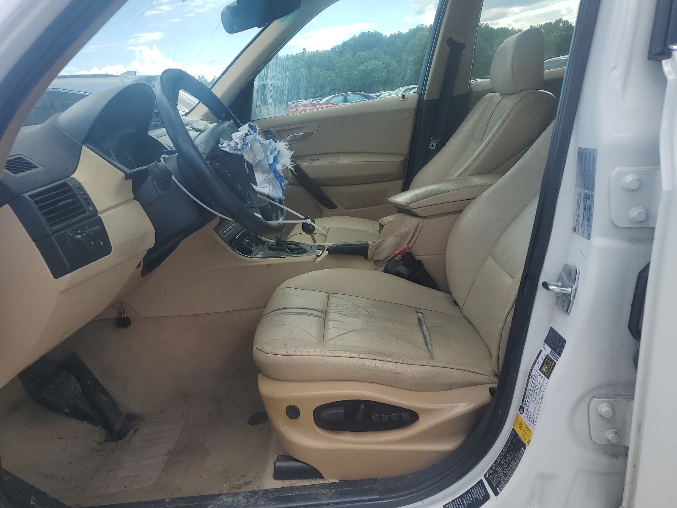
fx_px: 508
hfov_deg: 67.3
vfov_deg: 53.1
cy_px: 254
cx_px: 338
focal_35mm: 26
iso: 50
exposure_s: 1/1000
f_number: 1.5
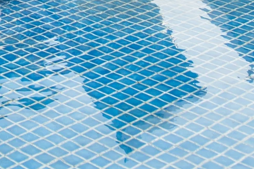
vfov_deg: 9.8
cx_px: -154
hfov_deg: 14.9
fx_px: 882
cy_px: -216
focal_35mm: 125
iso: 200
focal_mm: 24
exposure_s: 1/2000
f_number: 2.8
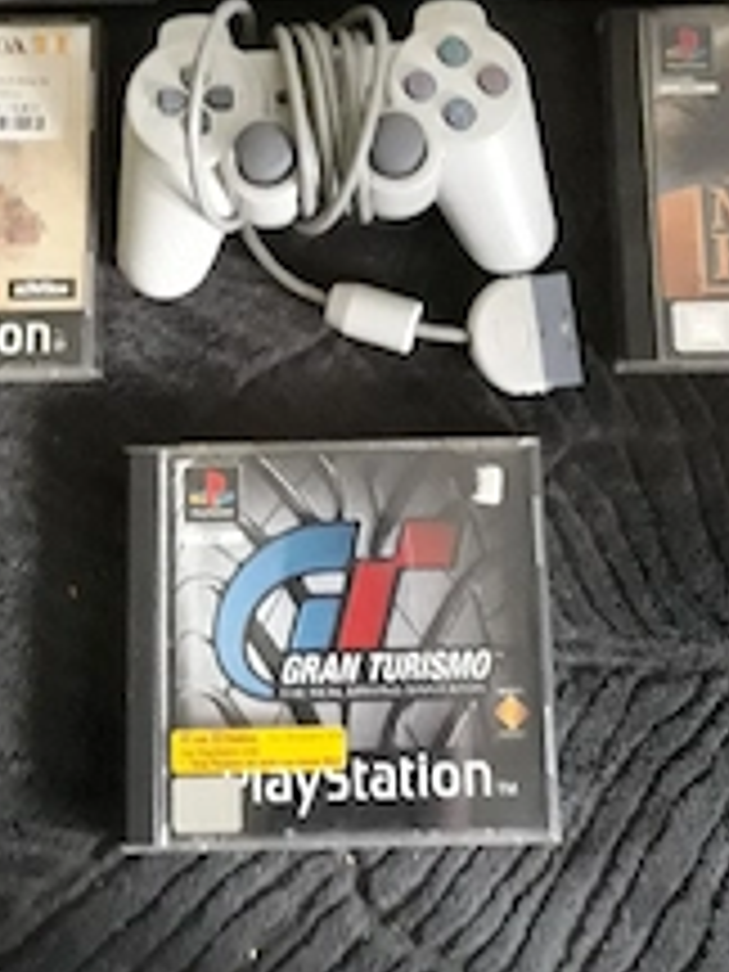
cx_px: 351
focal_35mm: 50
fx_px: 1404
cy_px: 243
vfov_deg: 37.3
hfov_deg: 29.1
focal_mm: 3.71
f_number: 1.7
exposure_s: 1/20
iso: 640
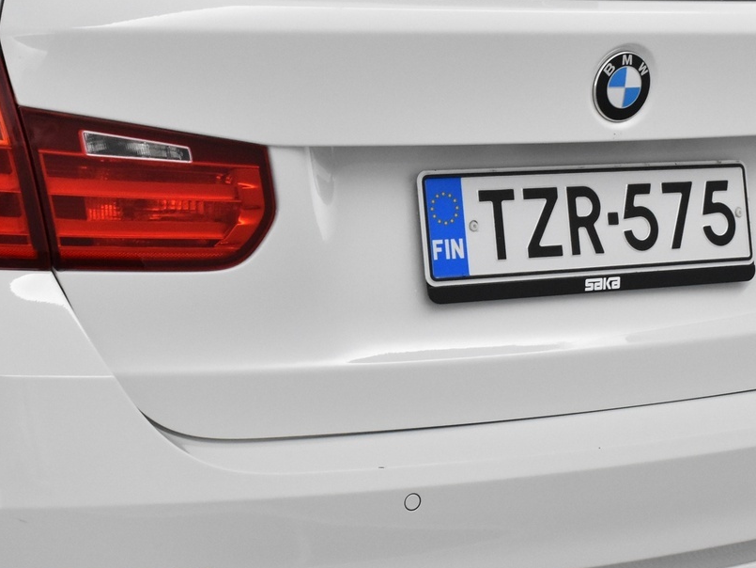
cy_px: 323
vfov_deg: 16.4
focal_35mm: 90
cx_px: 292
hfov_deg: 21.7
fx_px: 1965
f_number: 6.3
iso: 3200
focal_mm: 31
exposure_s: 1/160
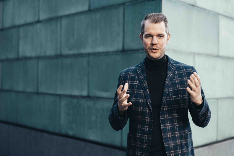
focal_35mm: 85
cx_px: 117
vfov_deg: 16.1
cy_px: 78
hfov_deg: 23.9
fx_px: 553
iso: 400
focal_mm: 85
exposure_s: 1/200
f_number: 3.2
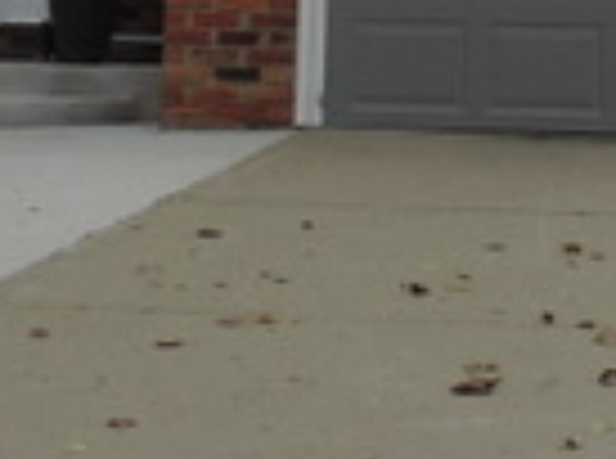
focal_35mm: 225
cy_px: -616
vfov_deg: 6.3
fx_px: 3993
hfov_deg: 8.8
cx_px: 445
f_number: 3.1
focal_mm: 5.3
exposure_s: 1/640
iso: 80
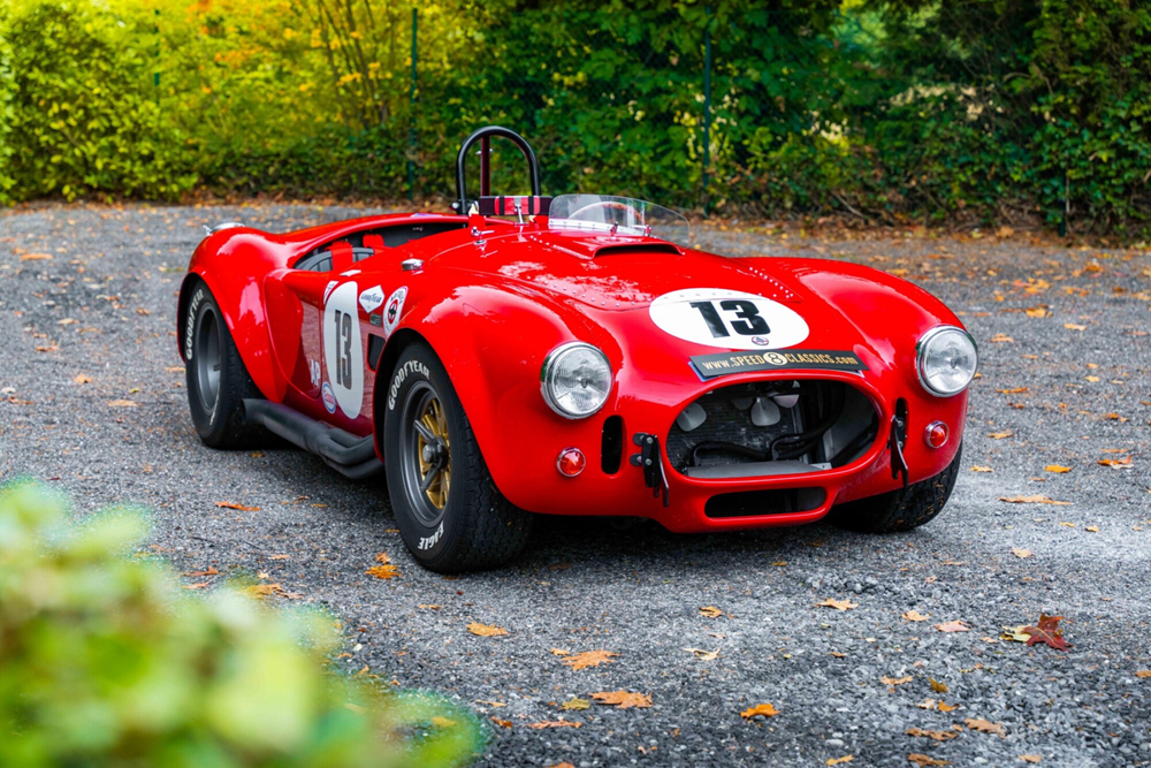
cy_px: 384
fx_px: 2238
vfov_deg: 19.5
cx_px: 576
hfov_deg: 28.8
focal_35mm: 70
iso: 400
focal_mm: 70
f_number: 4
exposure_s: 1/100
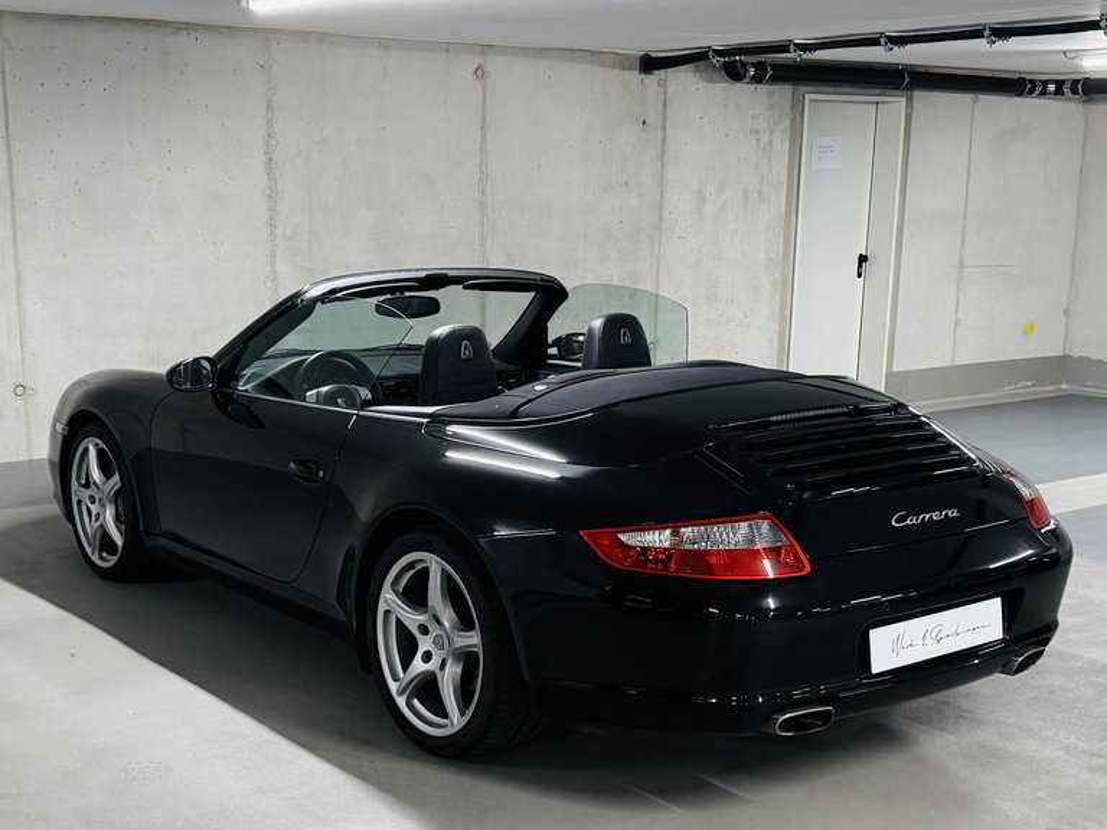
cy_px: 415
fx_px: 768
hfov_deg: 71.6
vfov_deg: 56.8
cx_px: 554
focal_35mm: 24
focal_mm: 6.76
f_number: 1.78
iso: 320
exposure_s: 1/100
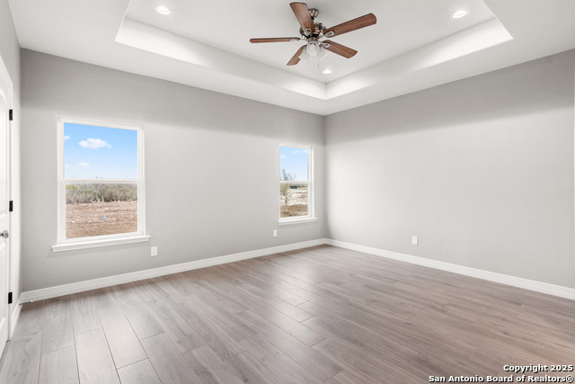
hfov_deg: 95.0
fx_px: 264
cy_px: 192
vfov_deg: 72.1
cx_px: 288
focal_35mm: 16
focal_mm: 11
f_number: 7.1
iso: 200
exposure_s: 1/3
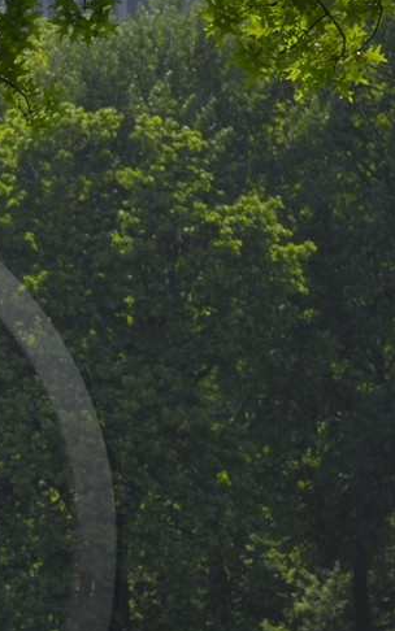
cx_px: -285
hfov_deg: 3.7
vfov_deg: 6.0
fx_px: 6059
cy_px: 545
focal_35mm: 352
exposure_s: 1/200
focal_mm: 70
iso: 100
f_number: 9
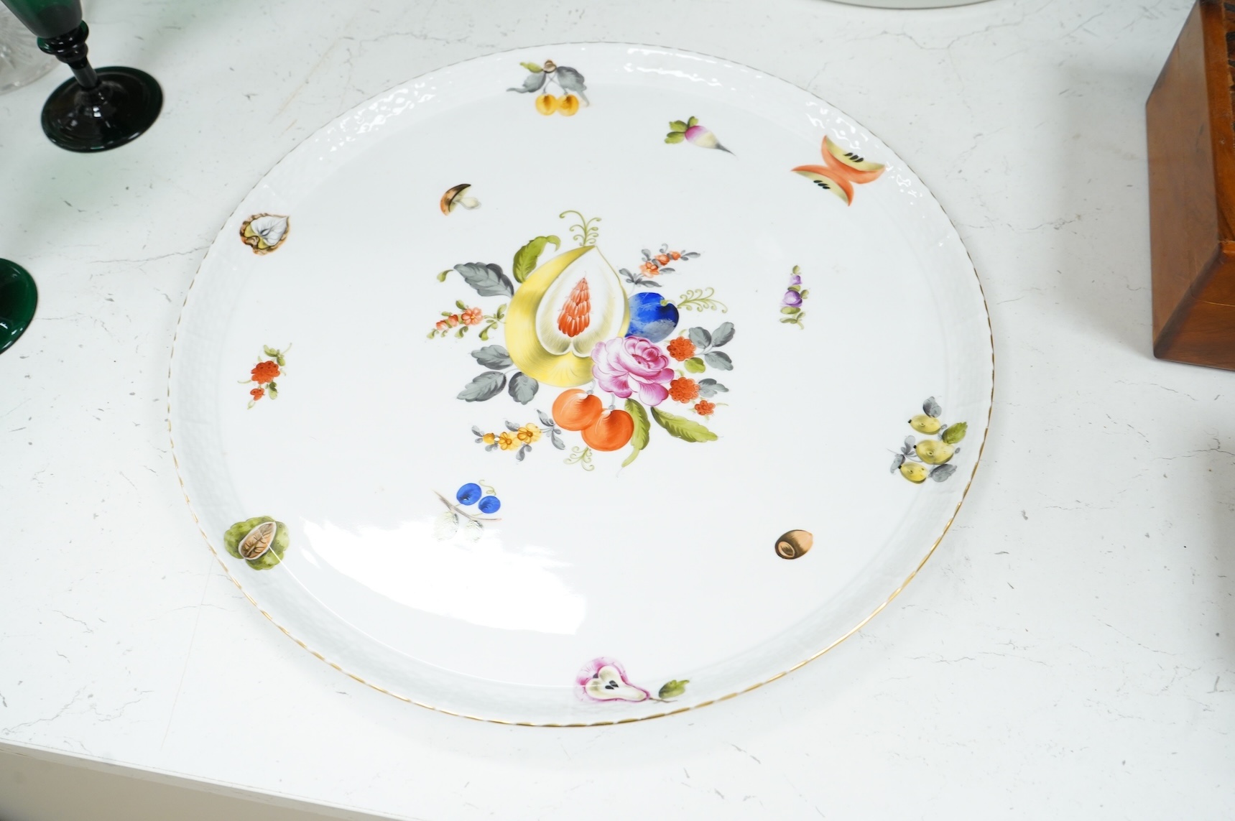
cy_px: 410
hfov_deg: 57.3
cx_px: 618
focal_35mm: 33
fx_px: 1131
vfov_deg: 39.9
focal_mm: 33
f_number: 7.1
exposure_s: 1/80
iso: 2500
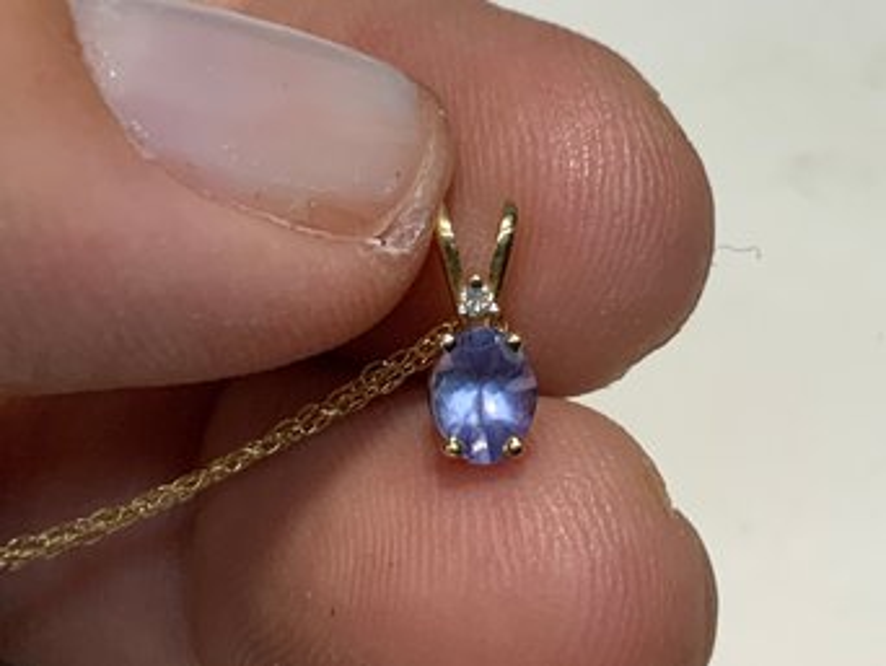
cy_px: 333
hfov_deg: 61.6
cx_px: 443
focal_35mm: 29
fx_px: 743
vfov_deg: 48.3
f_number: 1.8
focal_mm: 3
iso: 40
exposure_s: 1/120
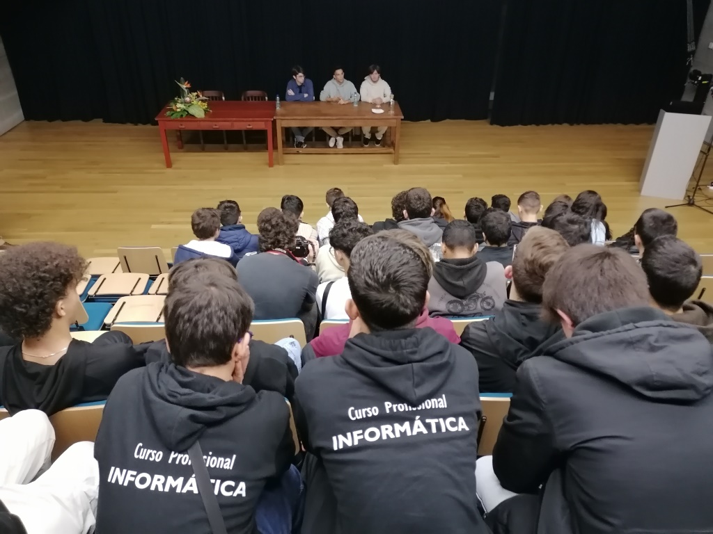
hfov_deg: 63.4
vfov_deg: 49.7
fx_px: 577
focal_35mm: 28
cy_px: 267
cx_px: 356
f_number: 1.8
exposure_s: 1/25
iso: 800
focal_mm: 5.4
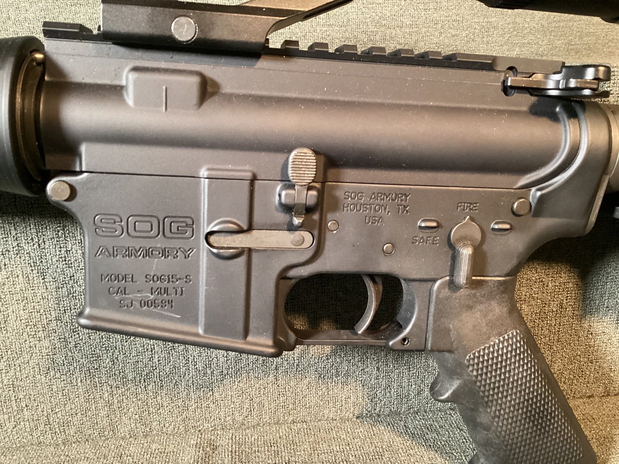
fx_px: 554
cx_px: 310
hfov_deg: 58.3
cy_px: 232
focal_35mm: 31
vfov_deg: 45.4
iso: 800
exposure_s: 1/25
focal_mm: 3.3
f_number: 2.4
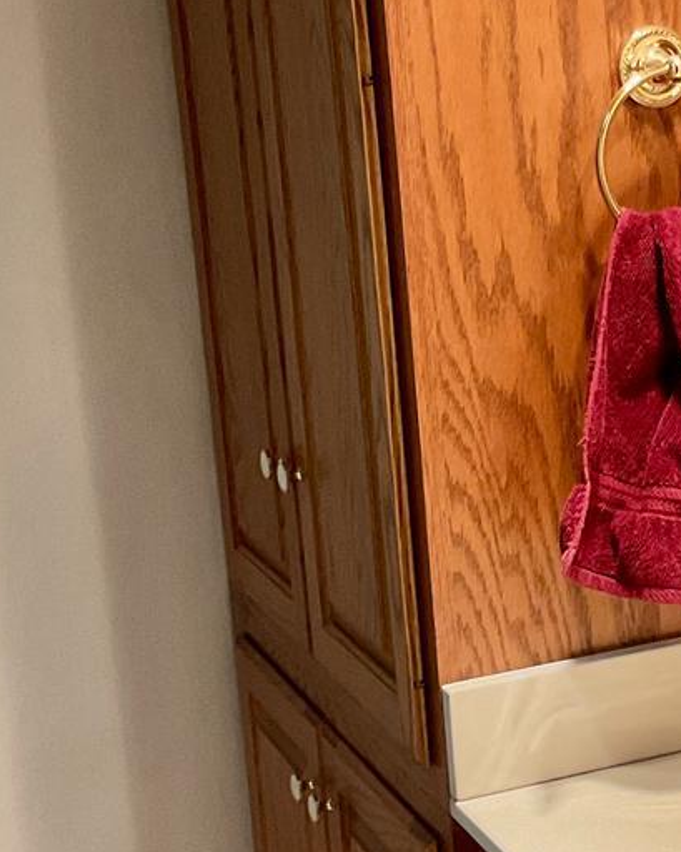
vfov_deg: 22.5
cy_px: 471
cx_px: 624
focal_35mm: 85
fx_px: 2143
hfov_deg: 17.8
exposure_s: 1/60
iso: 125
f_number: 1.8
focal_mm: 3
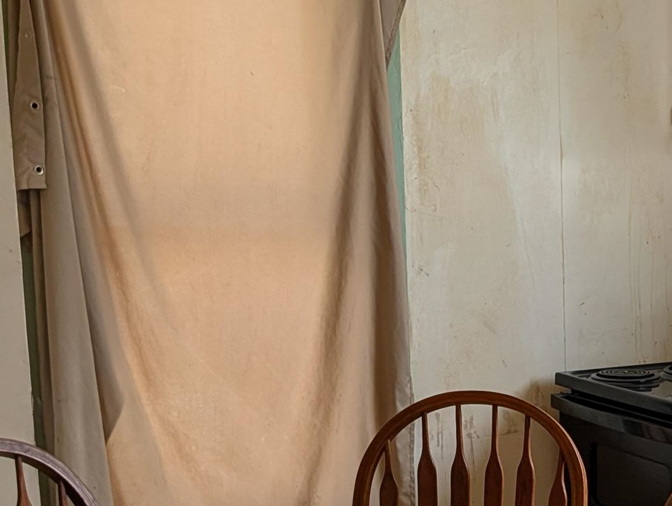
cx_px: 553
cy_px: 425
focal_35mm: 69
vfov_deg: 21.0
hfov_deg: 27.5
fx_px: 1341
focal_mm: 6.9
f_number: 1.68
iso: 19
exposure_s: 1/1462
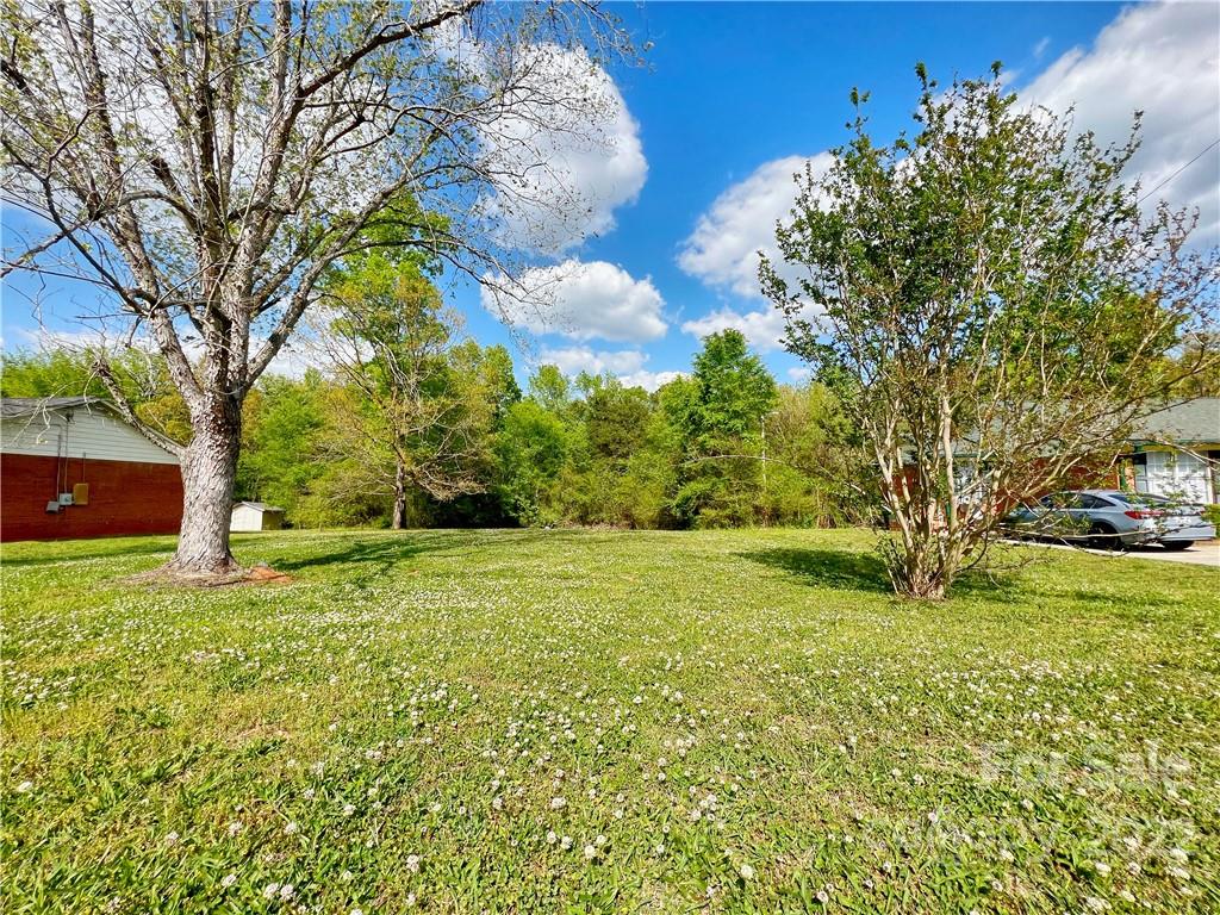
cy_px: 458
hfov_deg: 106.2
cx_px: 610
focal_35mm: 13
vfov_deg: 89.9
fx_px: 458
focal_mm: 1.57
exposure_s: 1/1429
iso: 32
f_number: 1.8
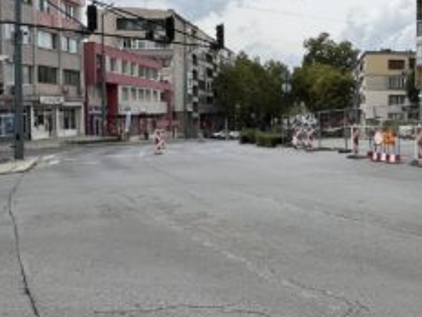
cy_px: 135
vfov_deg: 36.7
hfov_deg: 43.7
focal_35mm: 39
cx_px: 380
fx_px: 475
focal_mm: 1.57
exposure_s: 1/1206
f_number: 1.8
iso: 32
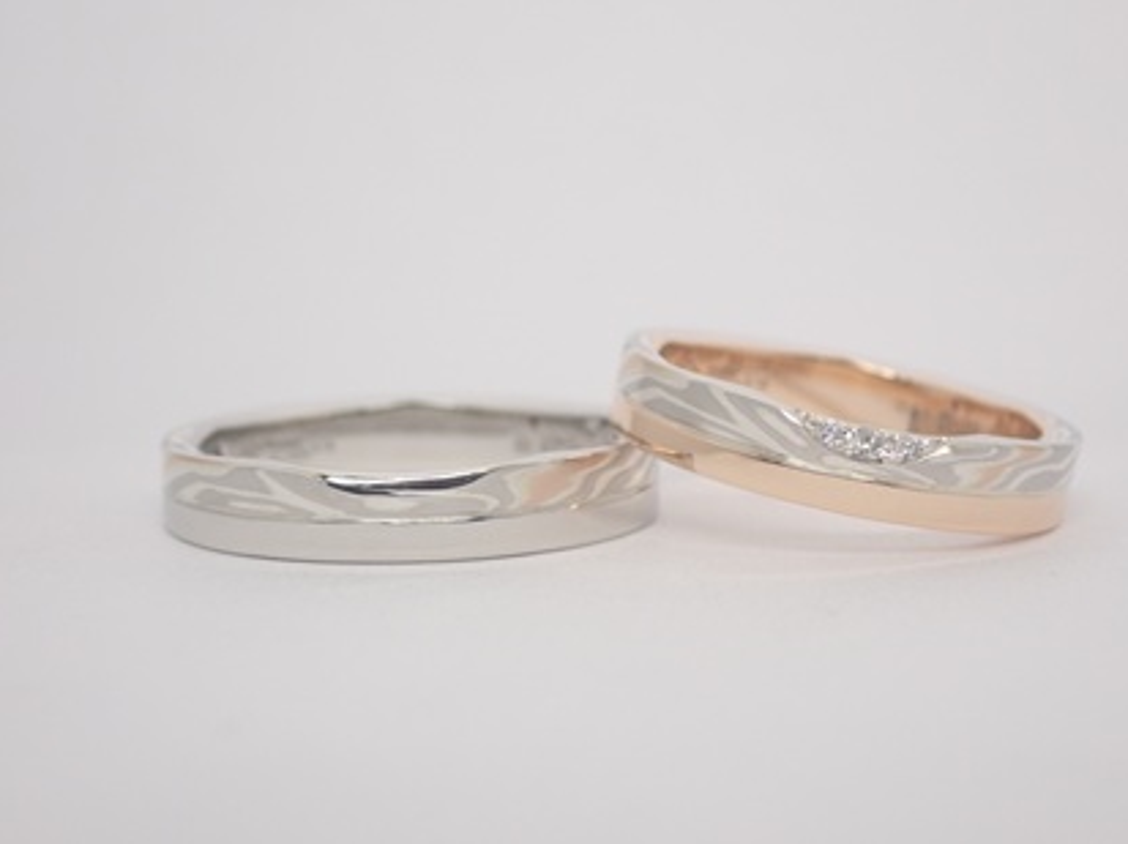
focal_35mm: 84
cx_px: 612
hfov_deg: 23.3
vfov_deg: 17.5
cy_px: 452
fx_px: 2735
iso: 200
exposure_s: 1/160
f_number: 4.1
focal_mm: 13.65
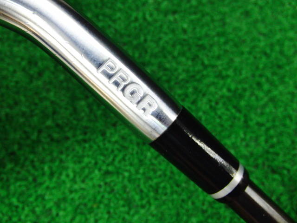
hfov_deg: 50.1
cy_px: 112
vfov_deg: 38.7
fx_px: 317
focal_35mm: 37
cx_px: 148
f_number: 3.6
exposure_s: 1/50
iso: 400
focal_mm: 6.42
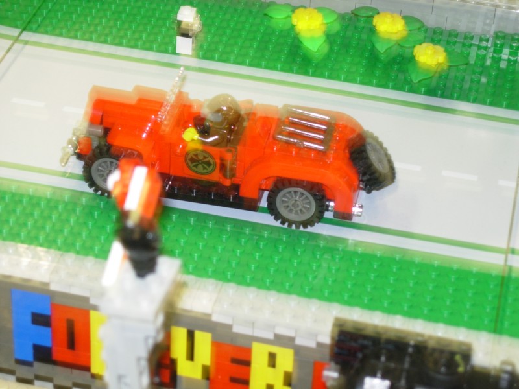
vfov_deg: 13.1
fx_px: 1694
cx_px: 260
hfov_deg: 17.4
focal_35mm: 113
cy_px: 194
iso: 79
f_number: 4.9
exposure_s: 1/2.9
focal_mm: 23.4
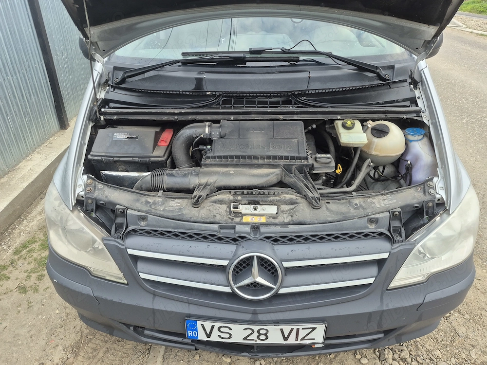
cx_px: 244
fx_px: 324
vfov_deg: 58.9
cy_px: 182
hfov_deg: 73.9
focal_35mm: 23
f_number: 1.8
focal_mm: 5.4
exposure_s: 1/180
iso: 125
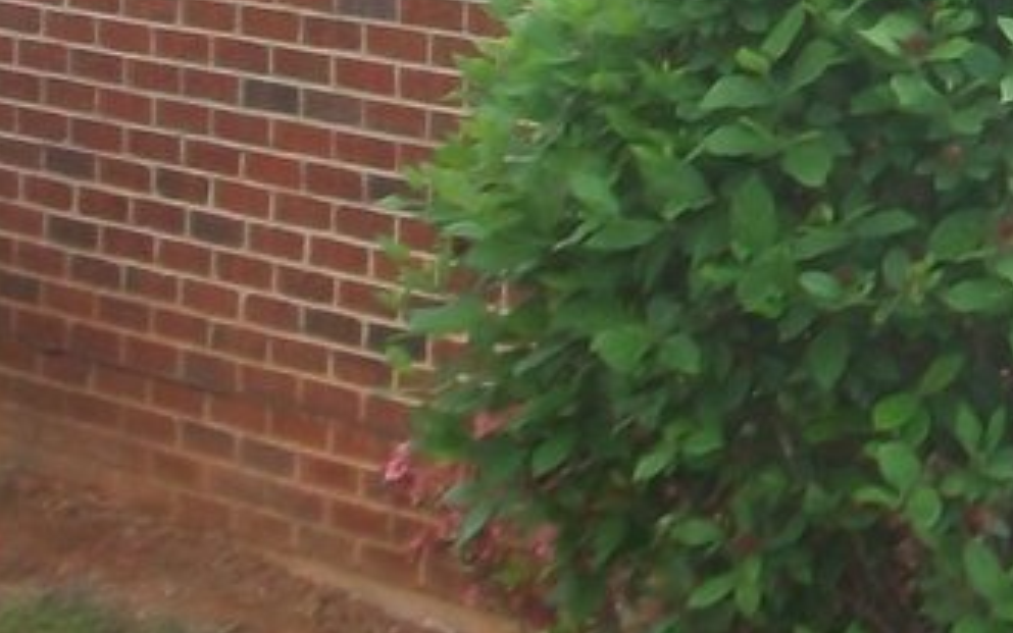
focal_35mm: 165
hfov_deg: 11.6
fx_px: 4556
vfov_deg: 7.6
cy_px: -662
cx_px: 1893
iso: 80
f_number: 2.8
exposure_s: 1/320
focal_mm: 5.7
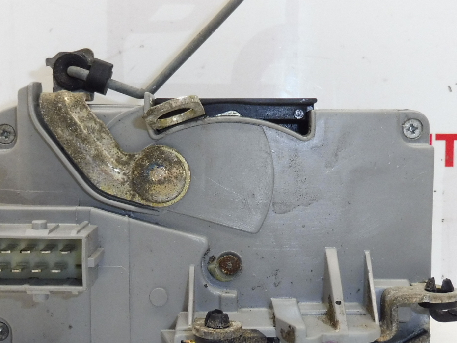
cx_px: 241
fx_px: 726
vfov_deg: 26.5
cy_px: 202
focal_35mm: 55
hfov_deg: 34.9
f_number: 3.5
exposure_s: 1/60
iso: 200
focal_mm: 4.4
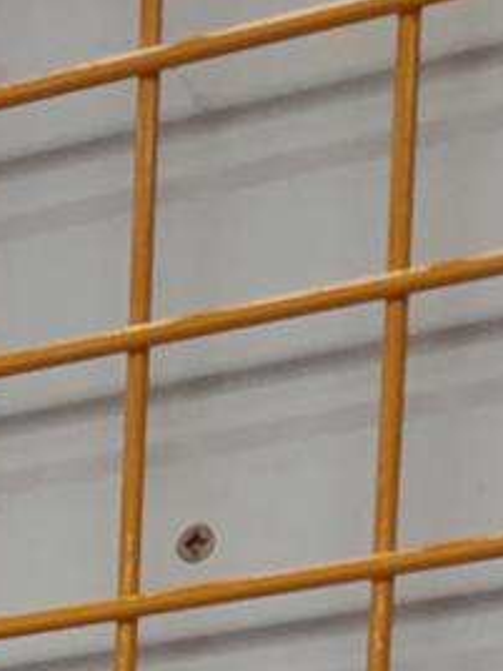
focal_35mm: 179
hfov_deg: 7.6
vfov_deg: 8.9
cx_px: -793
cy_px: 2041
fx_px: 3468
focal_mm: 6.04
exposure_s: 1/33
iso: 200
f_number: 1.9
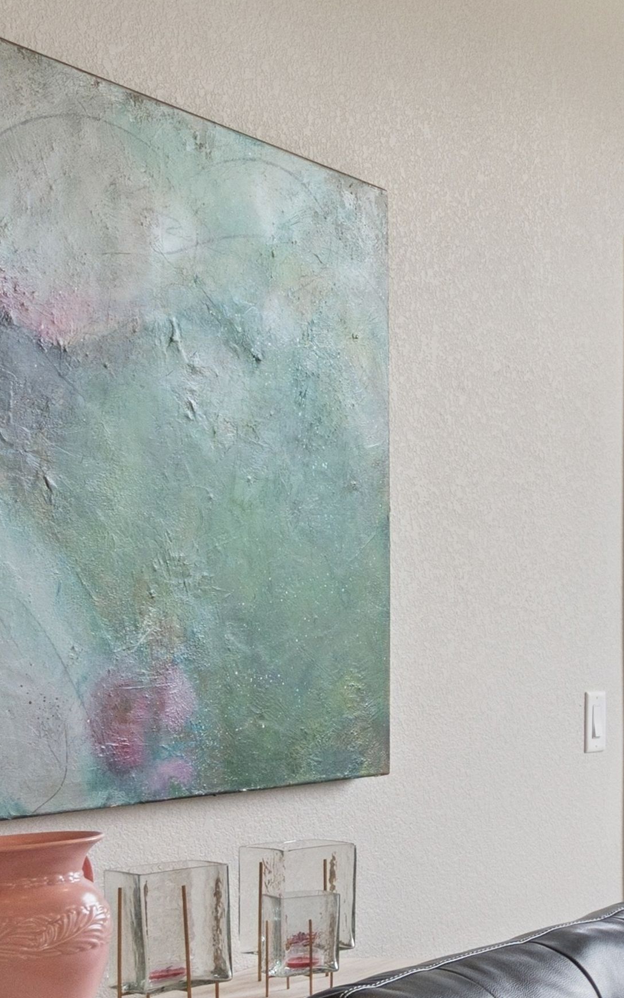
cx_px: 1538
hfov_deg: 13.6
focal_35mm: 66
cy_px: 657
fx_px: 1790
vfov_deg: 31.0
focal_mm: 18.5
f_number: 9
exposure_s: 1/250
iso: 400
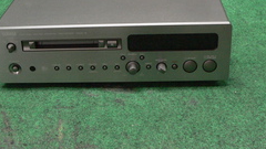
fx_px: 437
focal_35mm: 62
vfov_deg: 19.3
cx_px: 114
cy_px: 48
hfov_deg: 33.8
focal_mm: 6
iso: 200
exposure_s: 1/10
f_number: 2.8
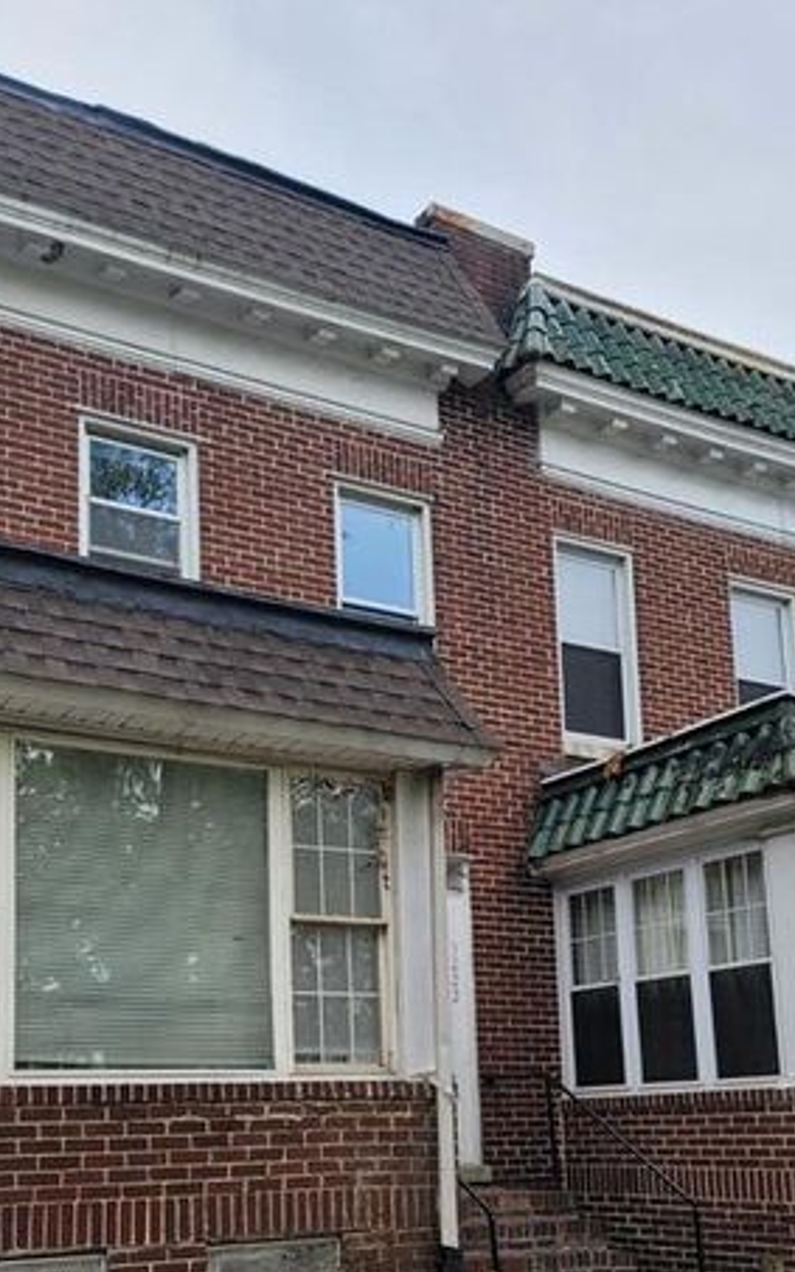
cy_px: 906
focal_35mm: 39
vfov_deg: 49.0
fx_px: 1352
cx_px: 284
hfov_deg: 32.6
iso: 20
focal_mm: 7
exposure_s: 1/215
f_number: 1.8
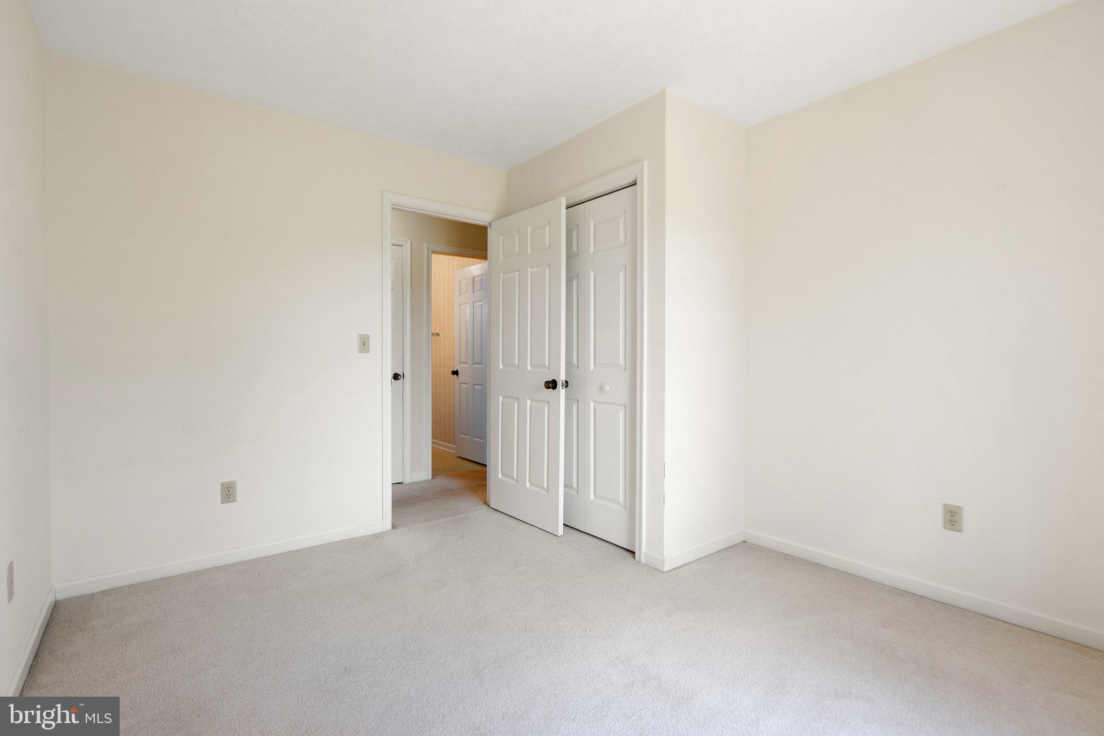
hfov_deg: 96.7
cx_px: 552
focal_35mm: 16
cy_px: 368
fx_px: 491
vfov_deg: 73.7
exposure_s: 1/15
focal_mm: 16
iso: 500
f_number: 8
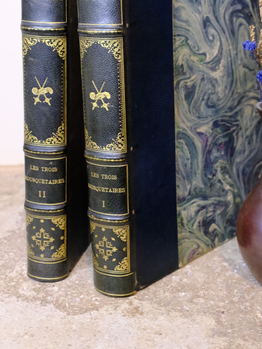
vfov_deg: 34.2
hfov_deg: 26.5
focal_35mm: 55
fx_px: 555
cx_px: 153
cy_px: 87
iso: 5000
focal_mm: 19.6
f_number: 3.5
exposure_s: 1/100
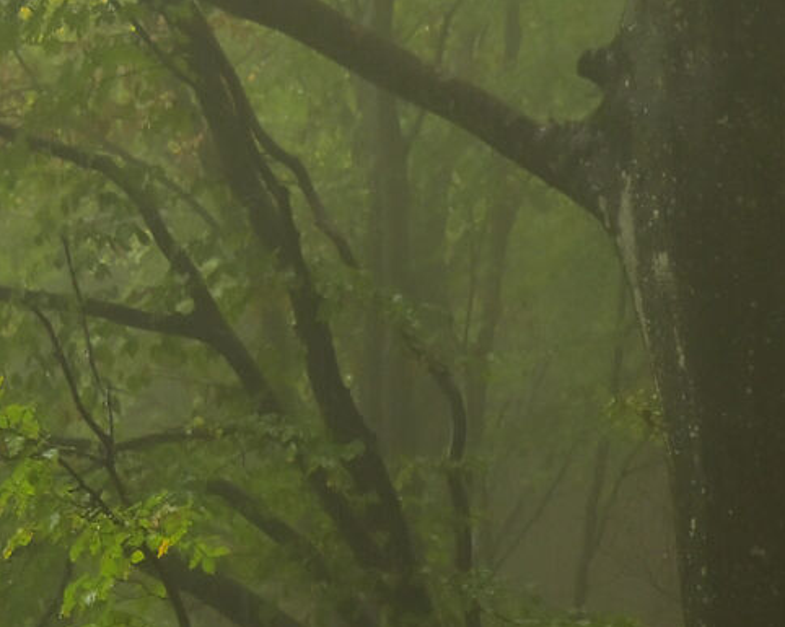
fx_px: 4992
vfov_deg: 7.1
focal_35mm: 215
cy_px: 960
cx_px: 1406
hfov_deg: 8.6
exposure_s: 1/125
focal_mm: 46
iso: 1000
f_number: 4
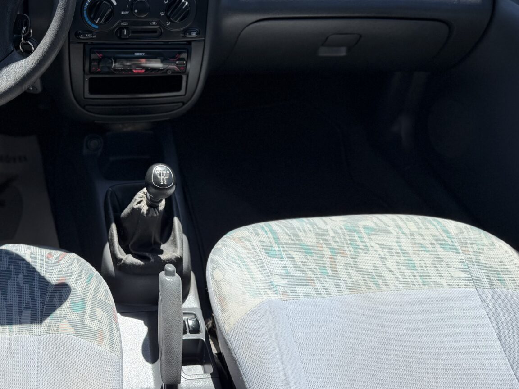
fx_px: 600
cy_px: 100
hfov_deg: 44.8
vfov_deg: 35.2
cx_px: 115
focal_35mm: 40
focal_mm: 6.76
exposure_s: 1/1106
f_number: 1.78
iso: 80
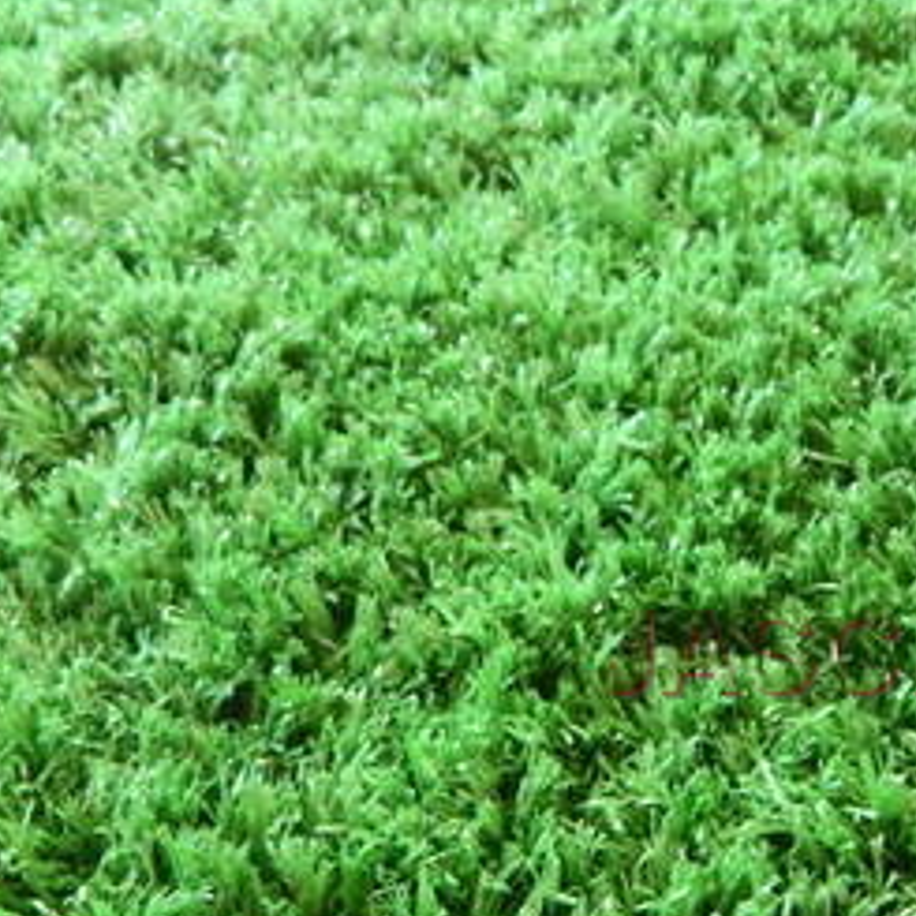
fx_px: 1677
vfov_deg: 30.2
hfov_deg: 29.5
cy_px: 652
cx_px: 789
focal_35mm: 56
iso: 400
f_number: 3.2
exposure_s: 1/8
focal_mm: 5.6
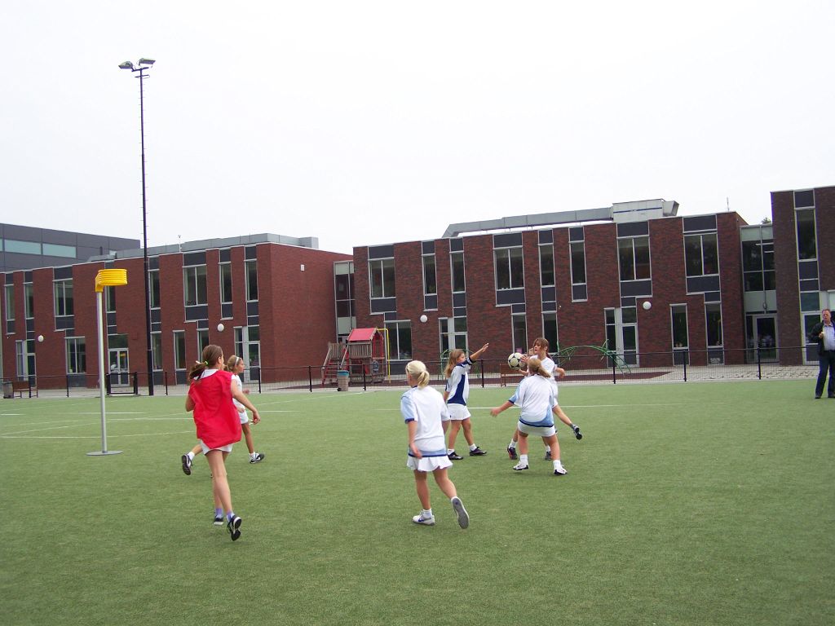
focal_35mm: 38
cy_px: 313
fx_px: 917
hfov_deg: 49.0
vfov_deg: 37.7
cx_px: 418
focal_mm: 6.3
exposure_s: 1/125
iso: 64
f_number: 2.8
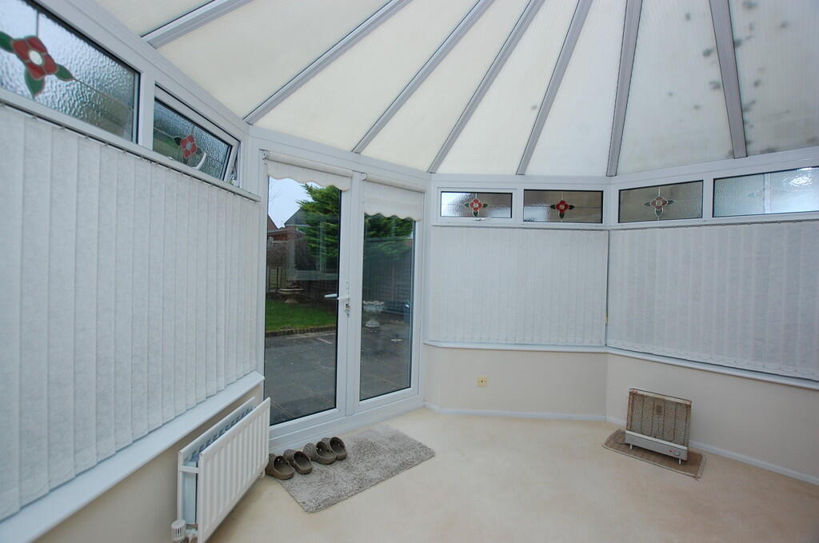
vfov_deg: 77.1
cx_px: 410
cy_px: 272
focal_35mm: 15
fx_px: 341
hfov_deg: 100.5
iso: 400
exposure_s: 1/125
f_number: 5.6
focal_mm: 10
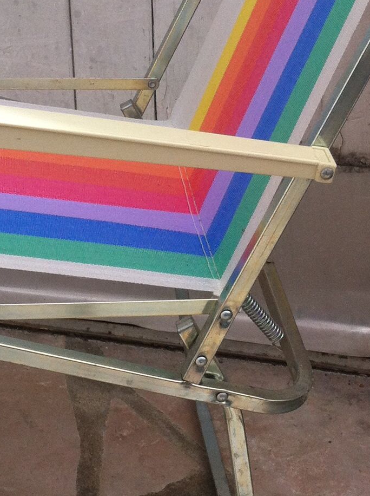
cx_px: 87
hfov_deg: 14.8
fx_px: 1415
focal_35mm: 99
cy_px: 141
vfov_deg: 19.8
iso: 80
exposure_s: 1/1160
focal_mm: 3.85
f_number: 2.8
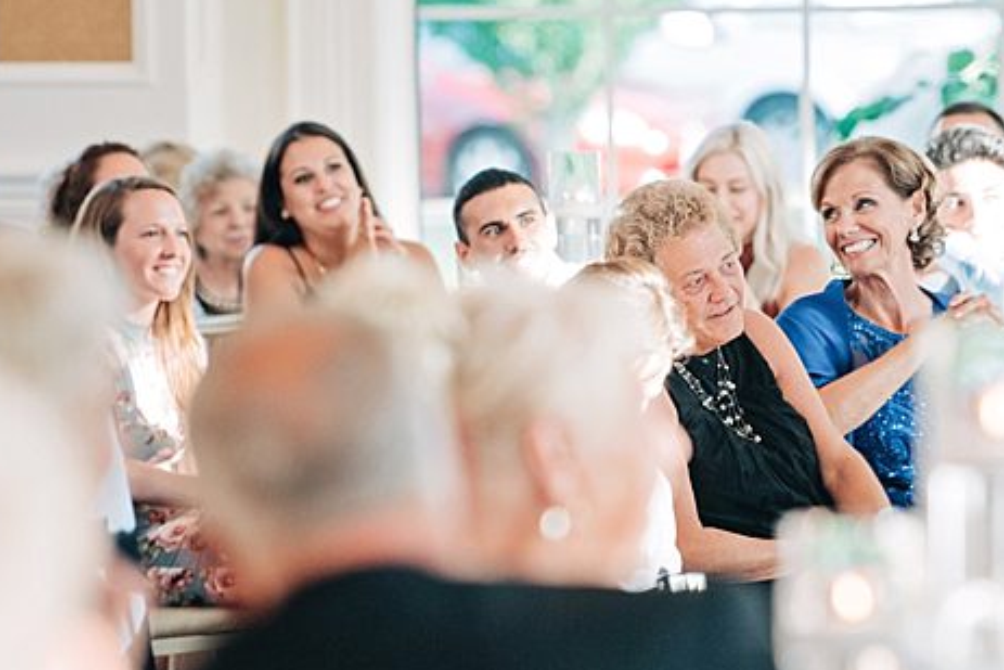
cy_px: 324
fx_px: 11326
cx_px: 752
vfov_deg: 3.4
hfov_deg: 5.1
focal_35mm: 406
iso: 800
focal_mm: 200
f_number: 4
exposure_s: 1/250
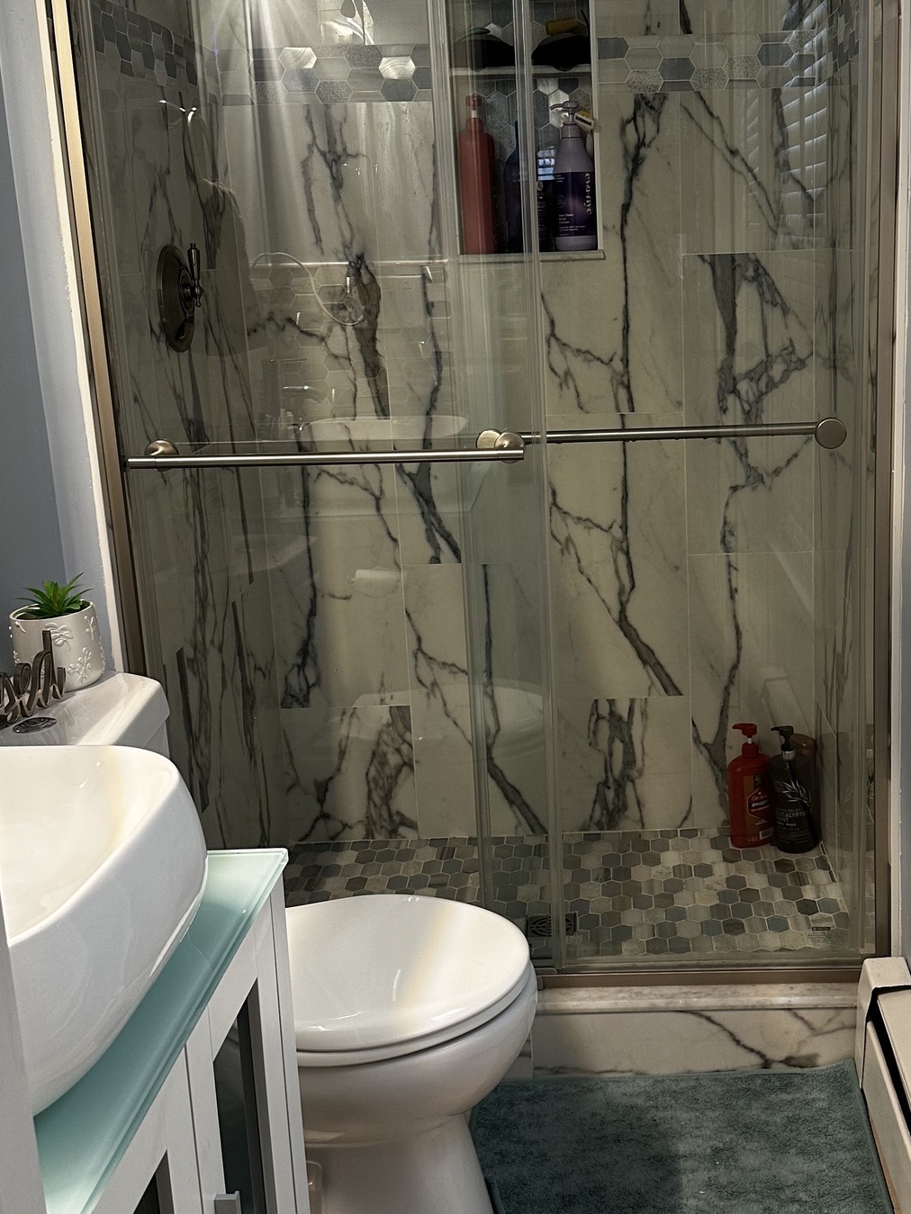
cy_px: 598
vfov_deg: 45.8
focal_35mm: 41
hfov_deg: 34.7
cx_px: 623
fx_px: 1438
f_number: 1.78
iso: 125
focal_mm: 6.86
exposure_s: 1/60
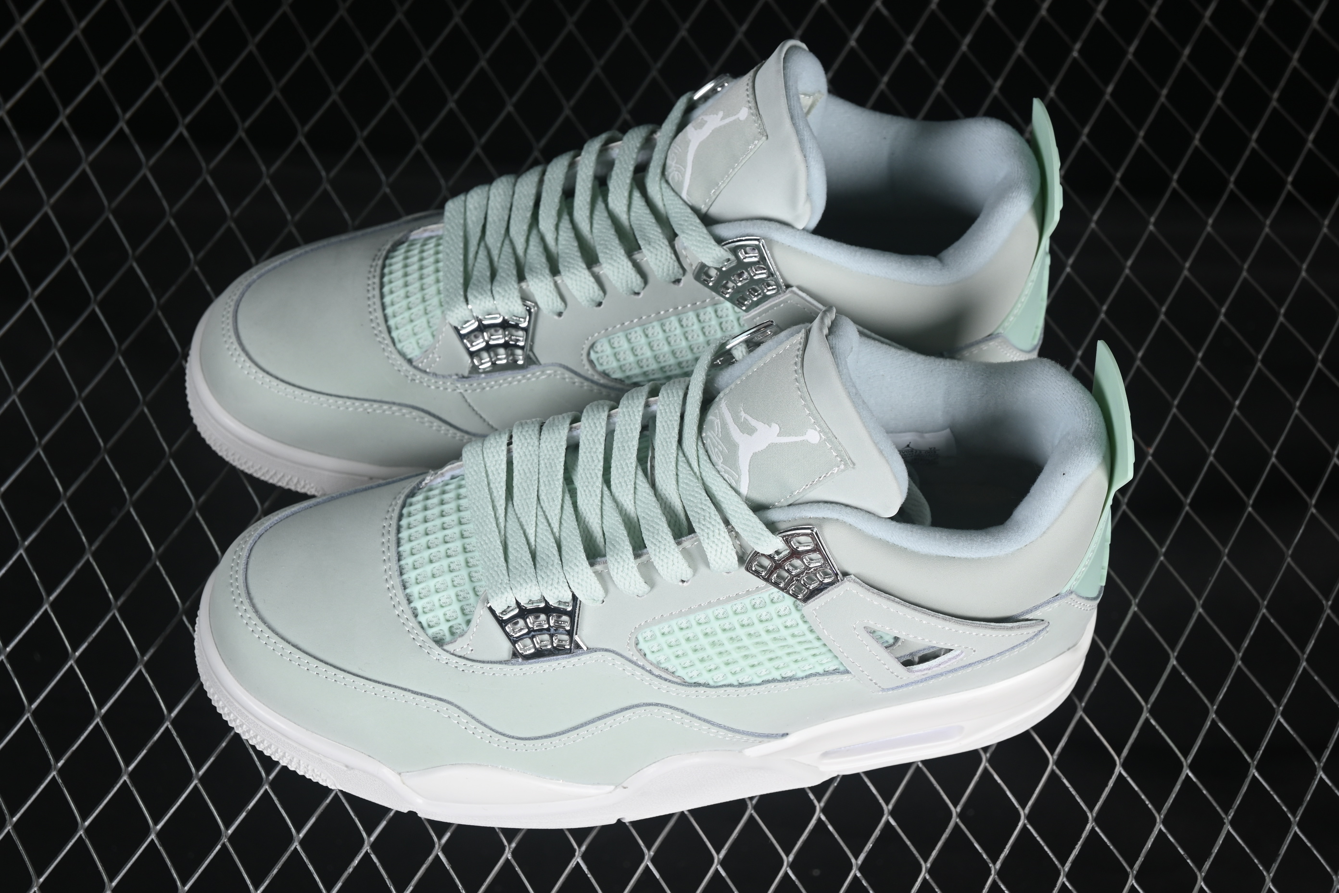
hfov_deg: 27.0
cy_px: 446
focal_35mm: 75
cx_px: 670
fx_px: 2789
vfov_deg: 18.2
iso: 160
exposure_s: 1/80
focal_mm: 50
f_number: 7.1
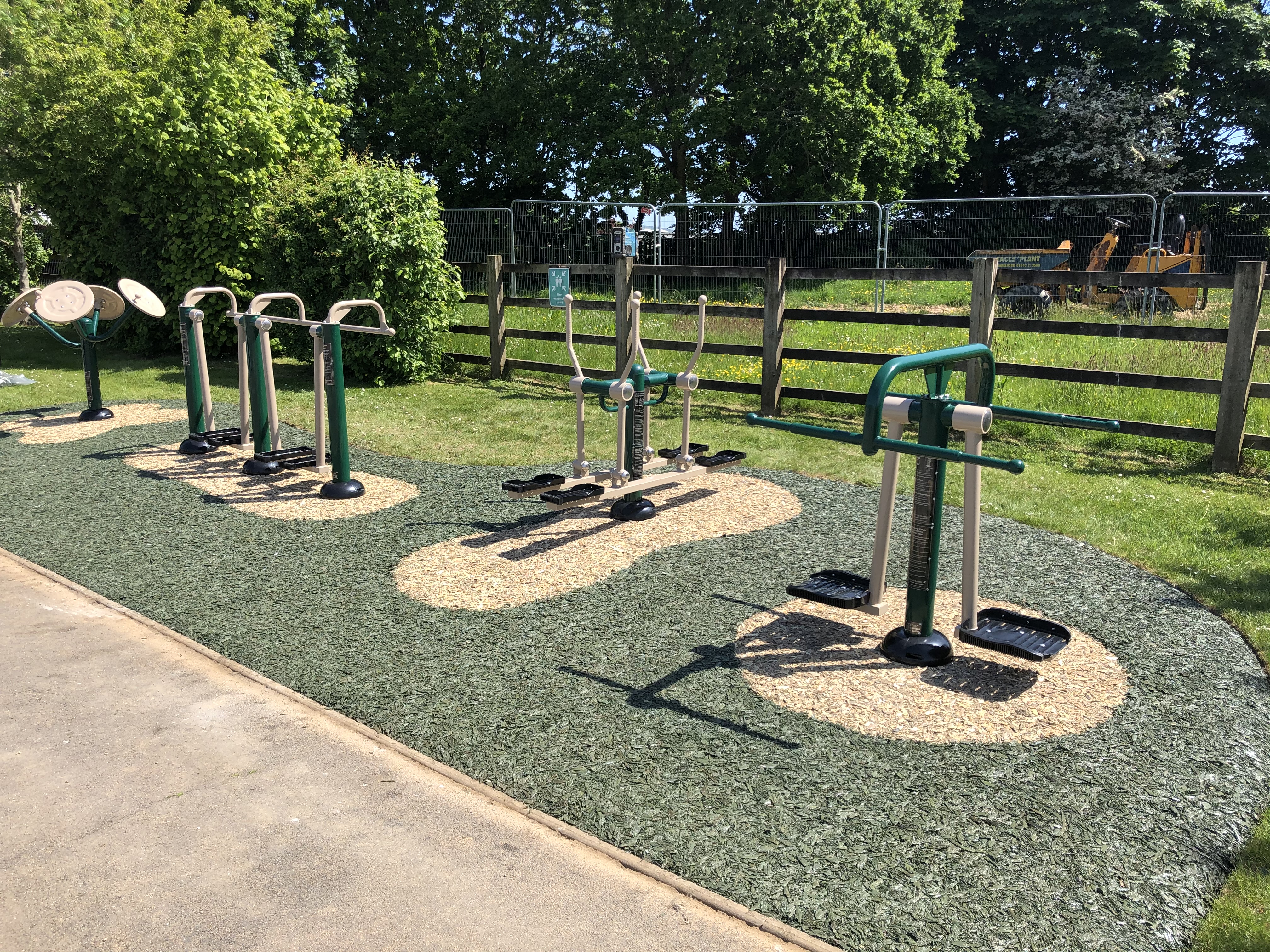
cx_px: 635
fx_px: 1027
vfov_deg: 49.7
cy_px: 476
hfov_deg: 63.4
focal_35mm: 28
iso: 20
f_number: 1.8
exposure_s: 1/1091
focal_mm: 3.99
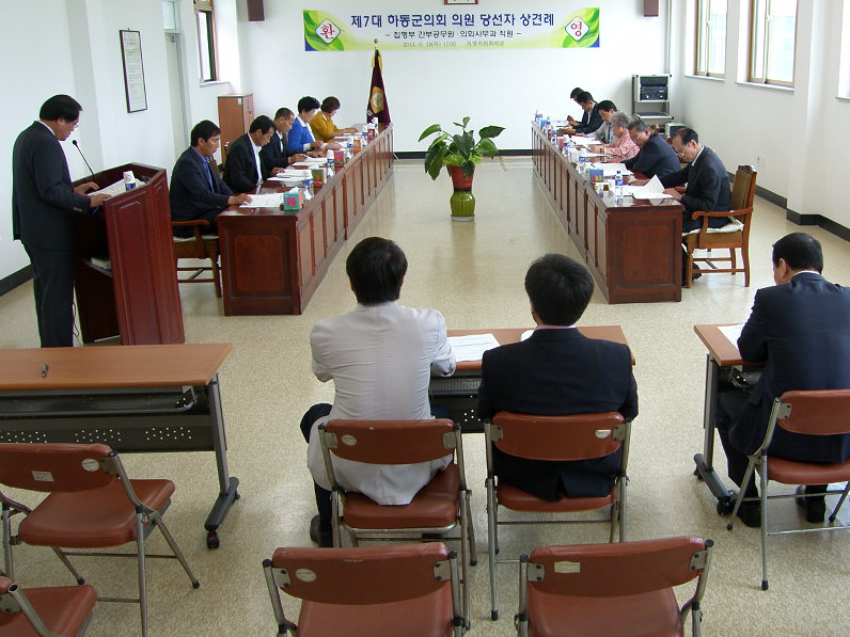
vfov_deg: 39.7
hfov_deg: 50.8
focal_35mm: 36
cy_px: 309
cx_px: 537
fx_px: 884
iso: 50
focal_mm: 7.4
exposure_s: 1/50
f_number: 2.8
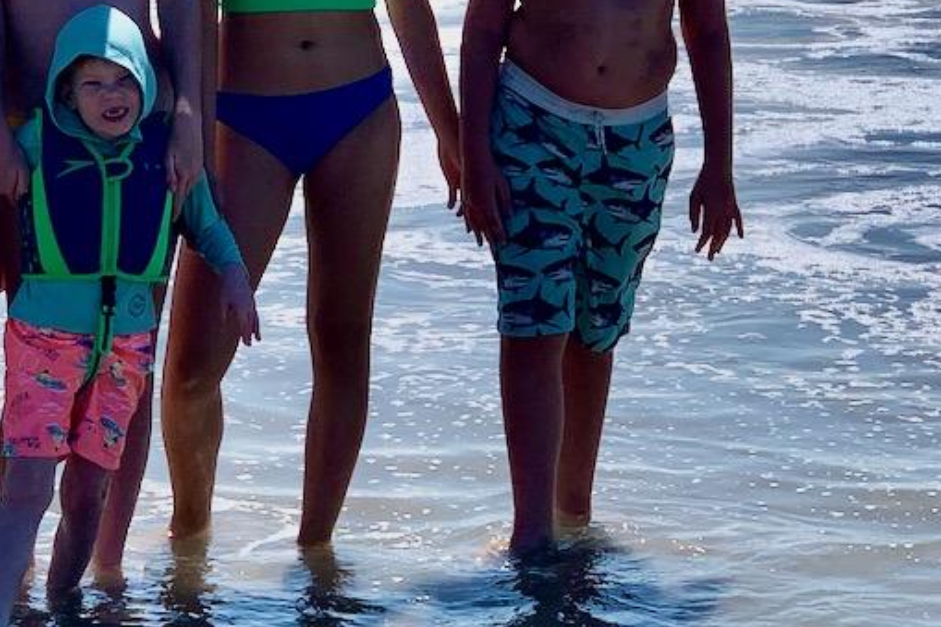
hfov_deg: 15.0
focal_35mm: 136
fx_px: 3554
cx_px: 264
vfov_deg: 10.1
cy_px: 155
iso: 16
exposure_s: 1/2519
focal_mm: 6
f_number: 2.4
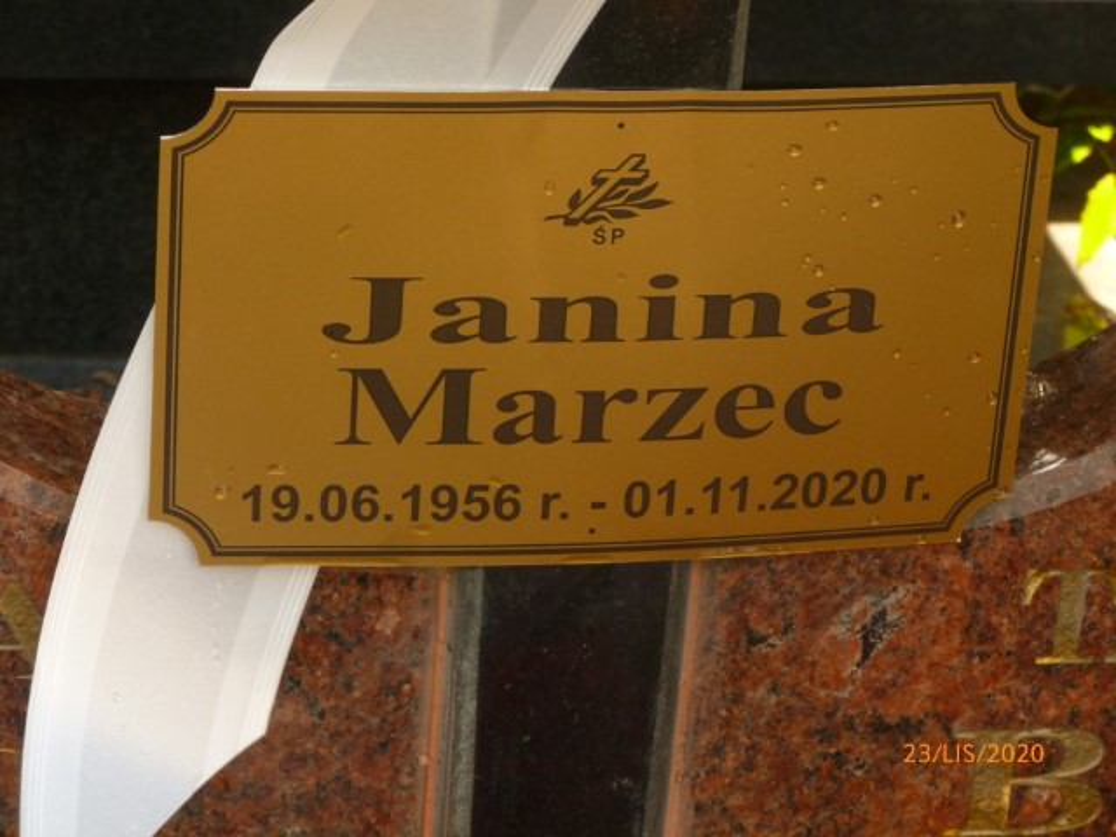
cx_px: 558
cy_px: 418
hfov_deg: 14.0
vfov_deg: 10.5
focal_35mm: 141
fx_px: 4546
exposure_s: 1/80
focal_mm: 25.2
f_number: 5.1
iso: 200
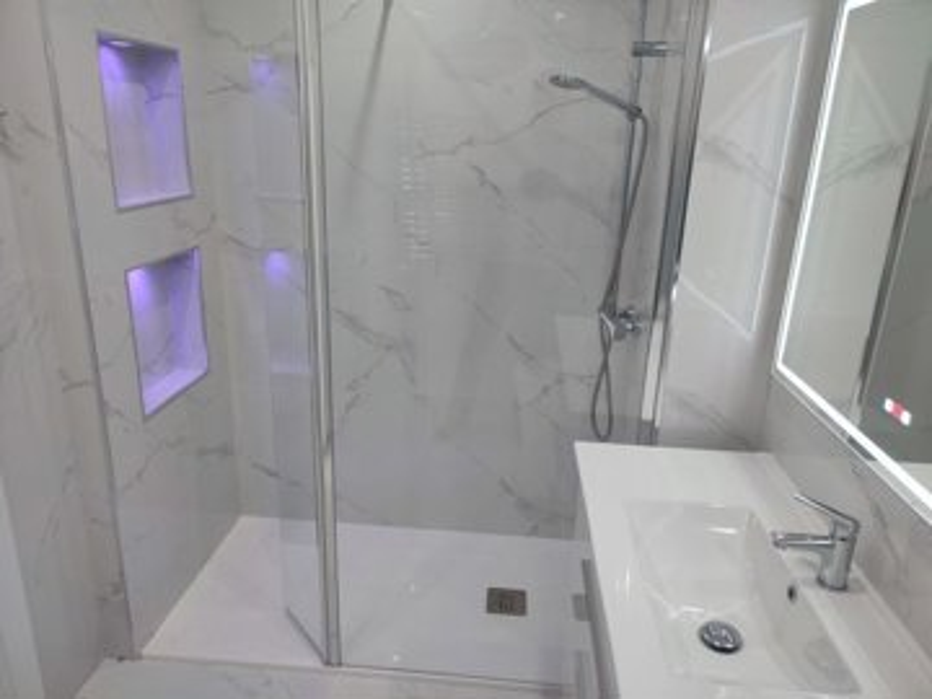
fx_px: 673
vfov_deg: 54.9
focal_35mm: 25
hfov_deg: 69.4
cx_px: 466
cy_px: 350
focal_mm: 6.04
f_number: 1.9
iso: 200
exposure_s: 1/33
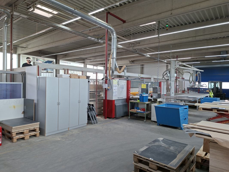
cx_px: 114
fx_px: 152
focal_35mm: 23
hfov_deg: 73.9
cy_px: 86
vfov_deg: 58.9
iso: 80
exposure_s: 1/120
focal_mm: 5.54
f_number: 1.8
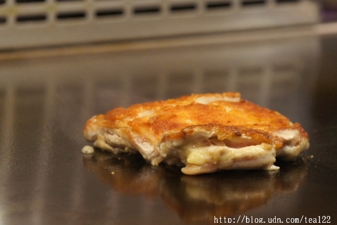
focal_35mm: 165
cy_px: 112
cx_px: 168
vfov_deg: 8.3
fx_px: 1544
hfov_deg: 12.5
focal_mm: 110
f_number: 5.6
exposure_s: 1/30
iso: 1600
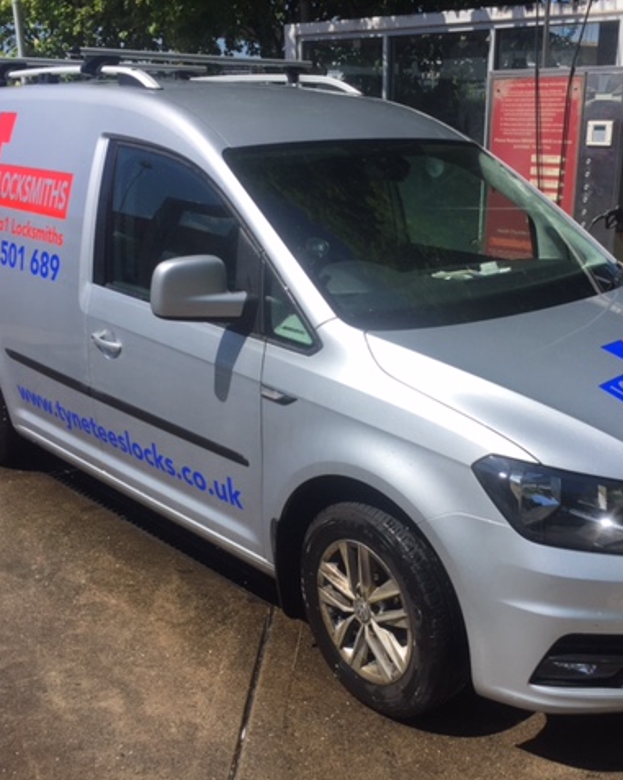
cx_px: 370
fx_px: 877
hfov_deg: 39.0
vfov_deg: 48.0
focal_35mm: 38
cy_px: 391
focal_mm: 4.15
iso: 32
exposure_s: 1/2475
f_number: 2.2
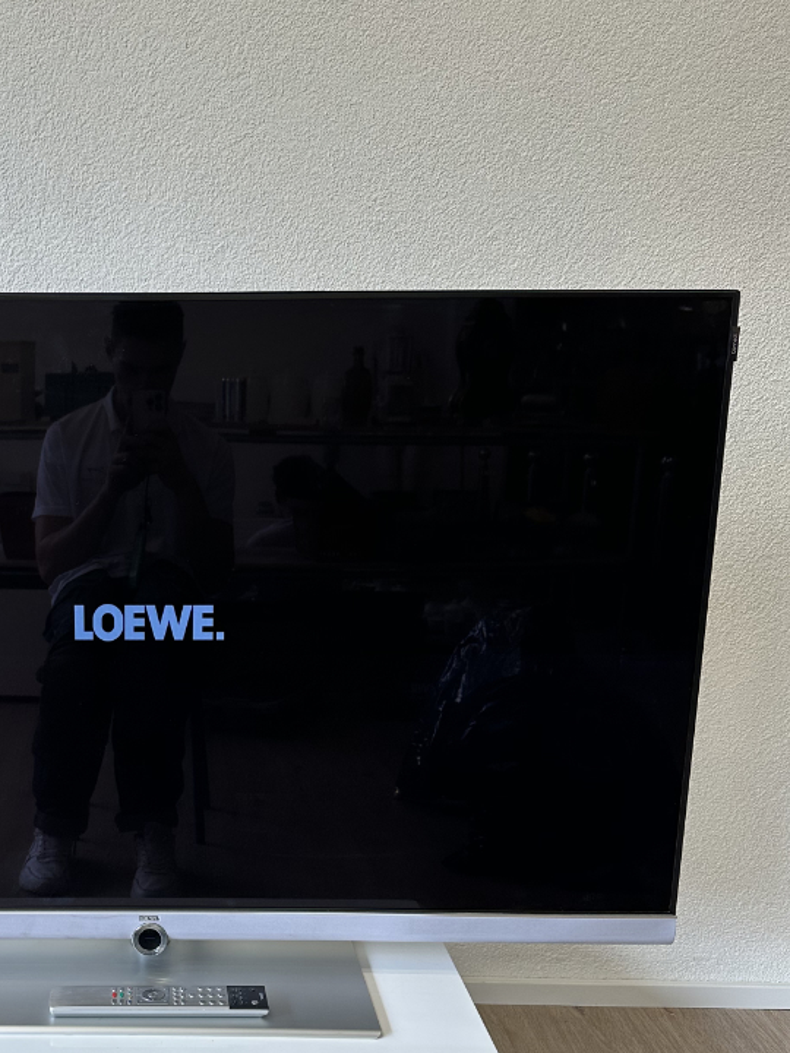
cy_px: 724
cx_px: 148
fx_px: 1217
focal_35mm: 40
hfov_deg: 34.7
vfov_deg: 45.9
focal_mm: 6.9
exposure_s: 1/100
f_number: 1.8
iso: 100
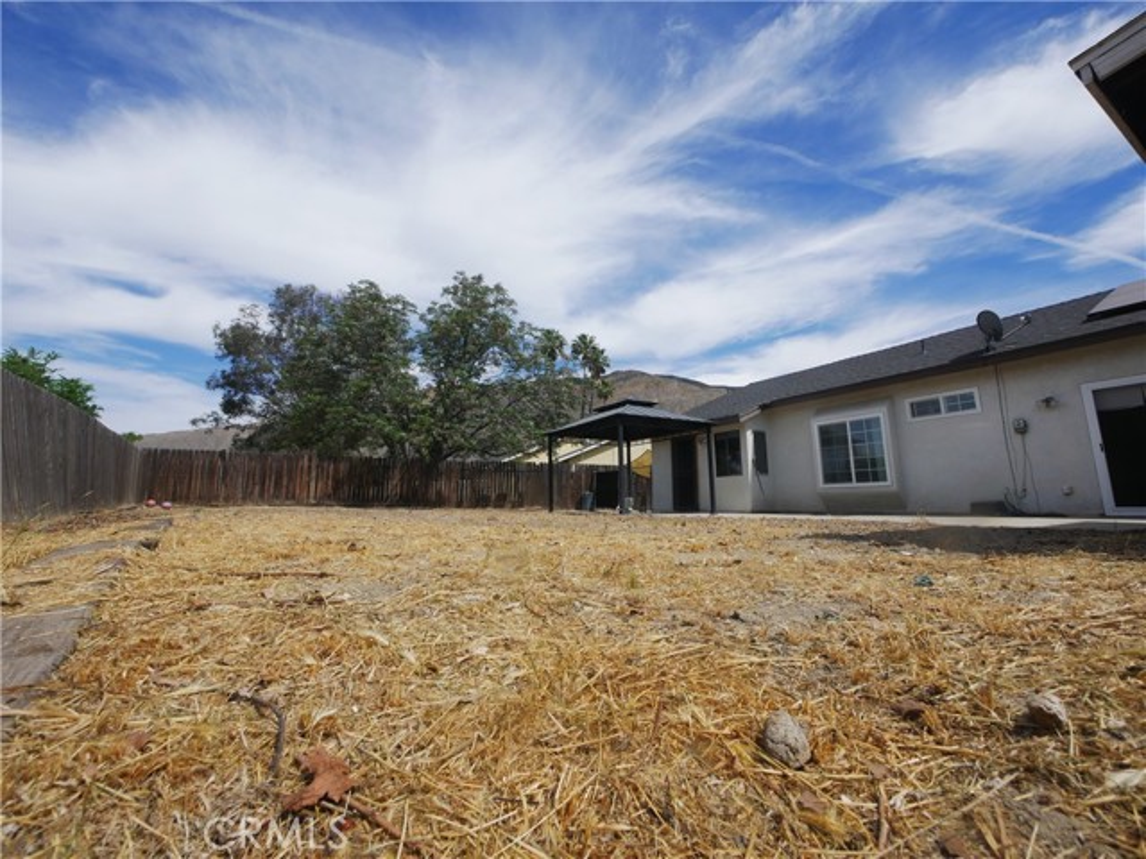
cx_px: 573
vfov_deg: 85.7
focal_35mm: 14
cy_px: 430
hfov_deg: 102.1
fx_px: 463
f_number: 9
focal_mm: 7
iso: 200
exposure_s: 1/500
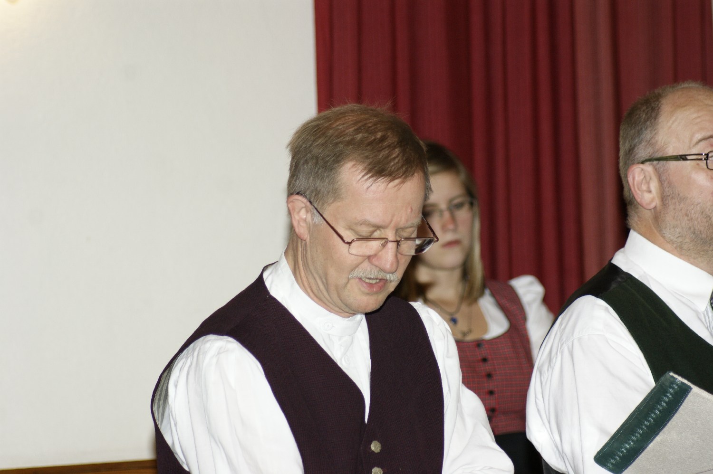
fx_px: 4156
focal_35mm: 210
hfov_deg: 9.8
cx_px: 356
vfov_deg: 6.5
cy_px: 237
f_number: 5.6
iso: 400
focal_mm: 140
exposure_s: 1/100
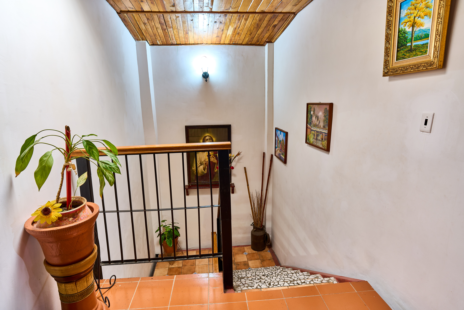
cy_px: 155
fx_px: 258
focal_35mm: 20
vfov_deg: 61.9
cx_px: 232
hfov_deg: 84.0
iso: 100
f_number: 11
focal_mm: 20
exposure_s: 2
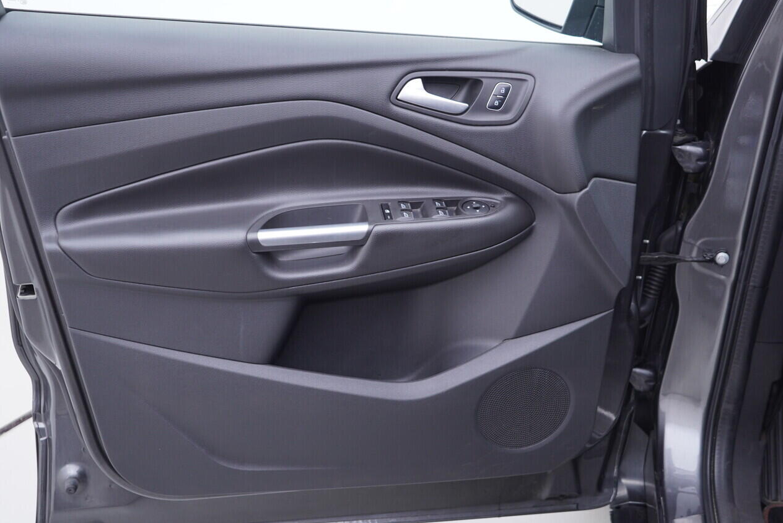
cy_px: 261
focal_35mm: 41
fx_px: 892
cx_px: 366
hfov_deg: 47.4
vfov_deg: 32.6
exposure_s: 1/40
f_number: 2.8
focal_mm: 24
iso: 125
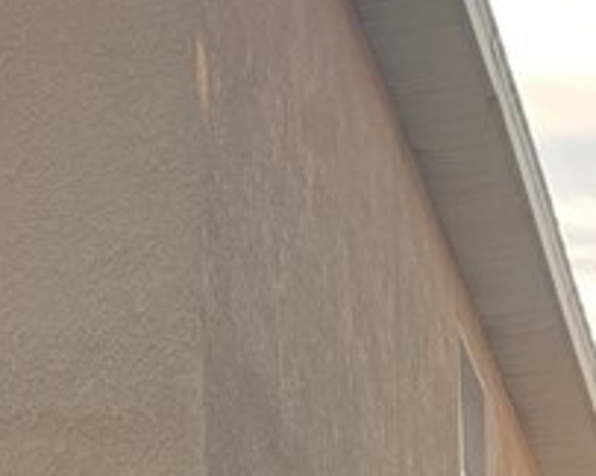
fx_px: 3524
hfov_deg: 8.9
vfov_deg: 7.2
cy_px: 1228
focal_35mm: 200
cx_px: -716
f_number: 1.8
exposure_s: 1/186
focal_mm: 4.25
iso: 25
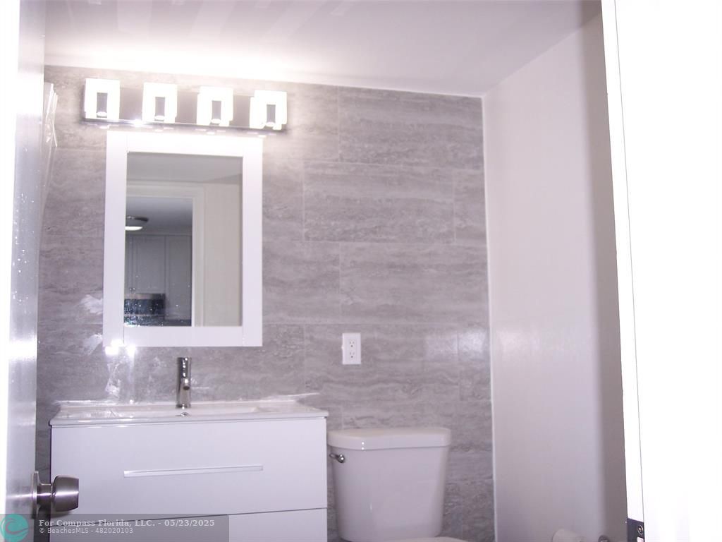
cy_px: 271
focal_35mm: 39
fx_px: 813
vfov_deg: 36.8
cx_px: 361
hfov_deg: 47.9
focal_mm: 8
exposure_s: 1/60
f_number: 2.8
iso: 100
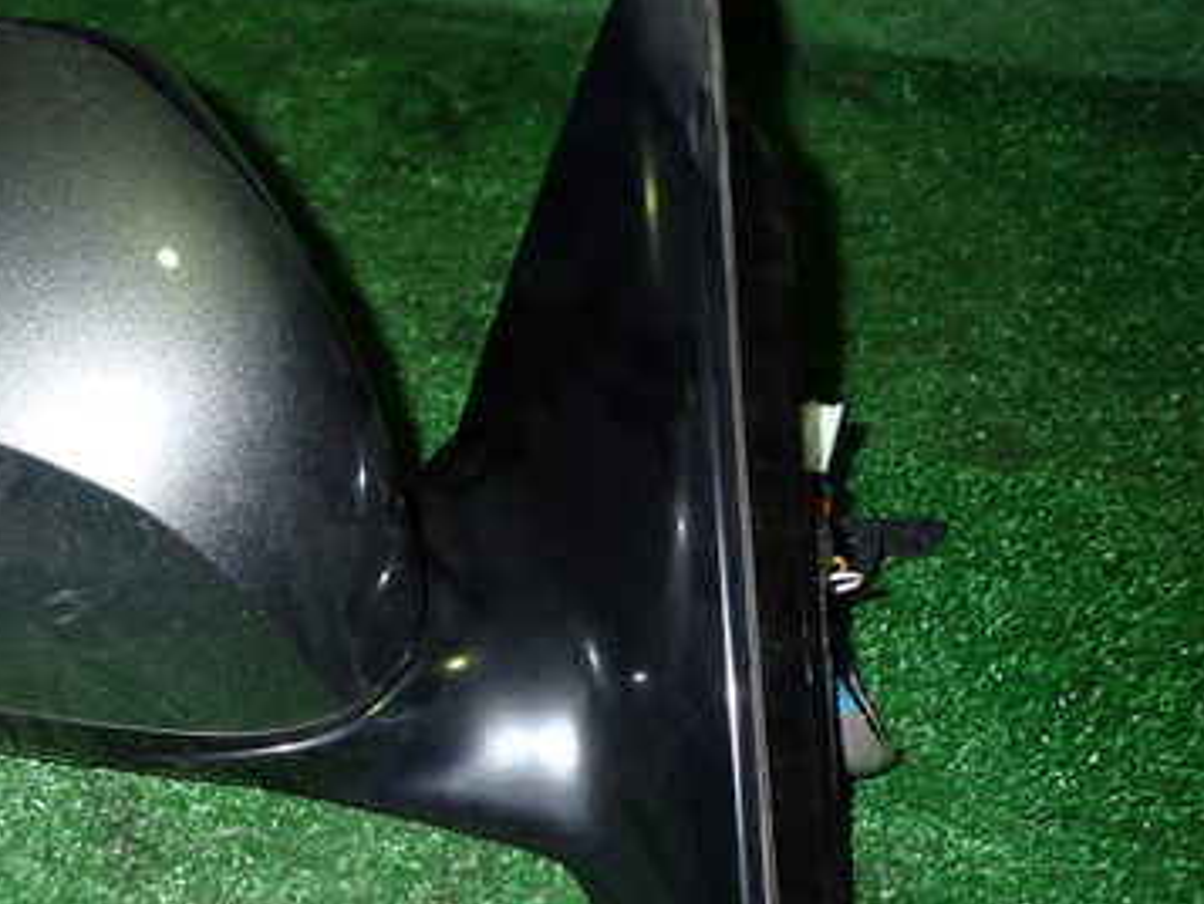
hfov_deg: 42.6
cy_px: 479
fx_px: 1461
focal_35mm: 42
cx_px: 229
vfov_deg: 34.4
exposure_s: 1/30
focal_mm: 4.5
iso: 400
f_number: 5.6
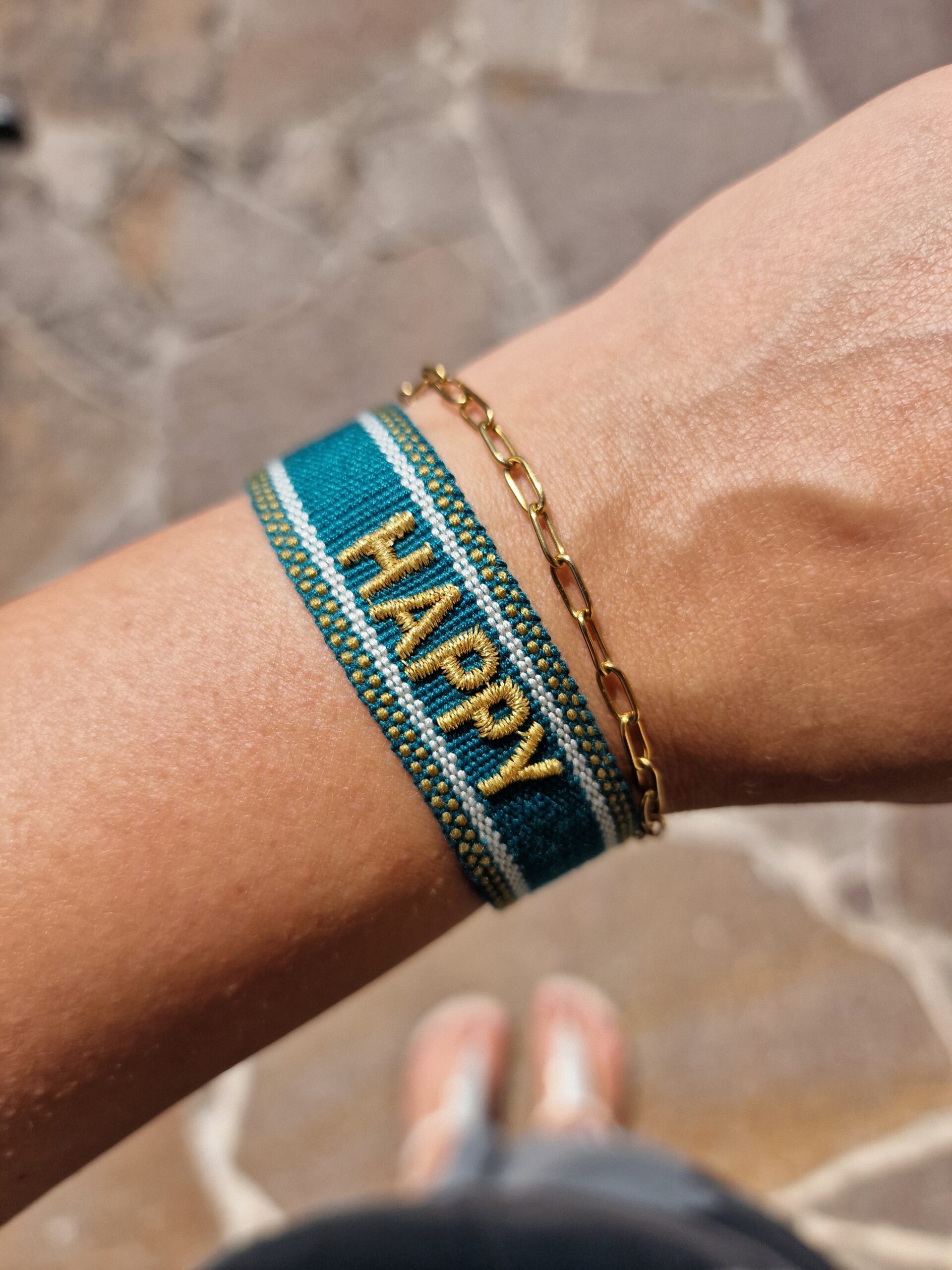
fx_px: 843
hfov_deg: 58.9
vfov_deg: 73.9
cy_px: 635
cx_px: 476
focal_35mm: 23
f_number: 1.8
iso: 50
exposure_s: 1/1752
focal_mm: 6.4
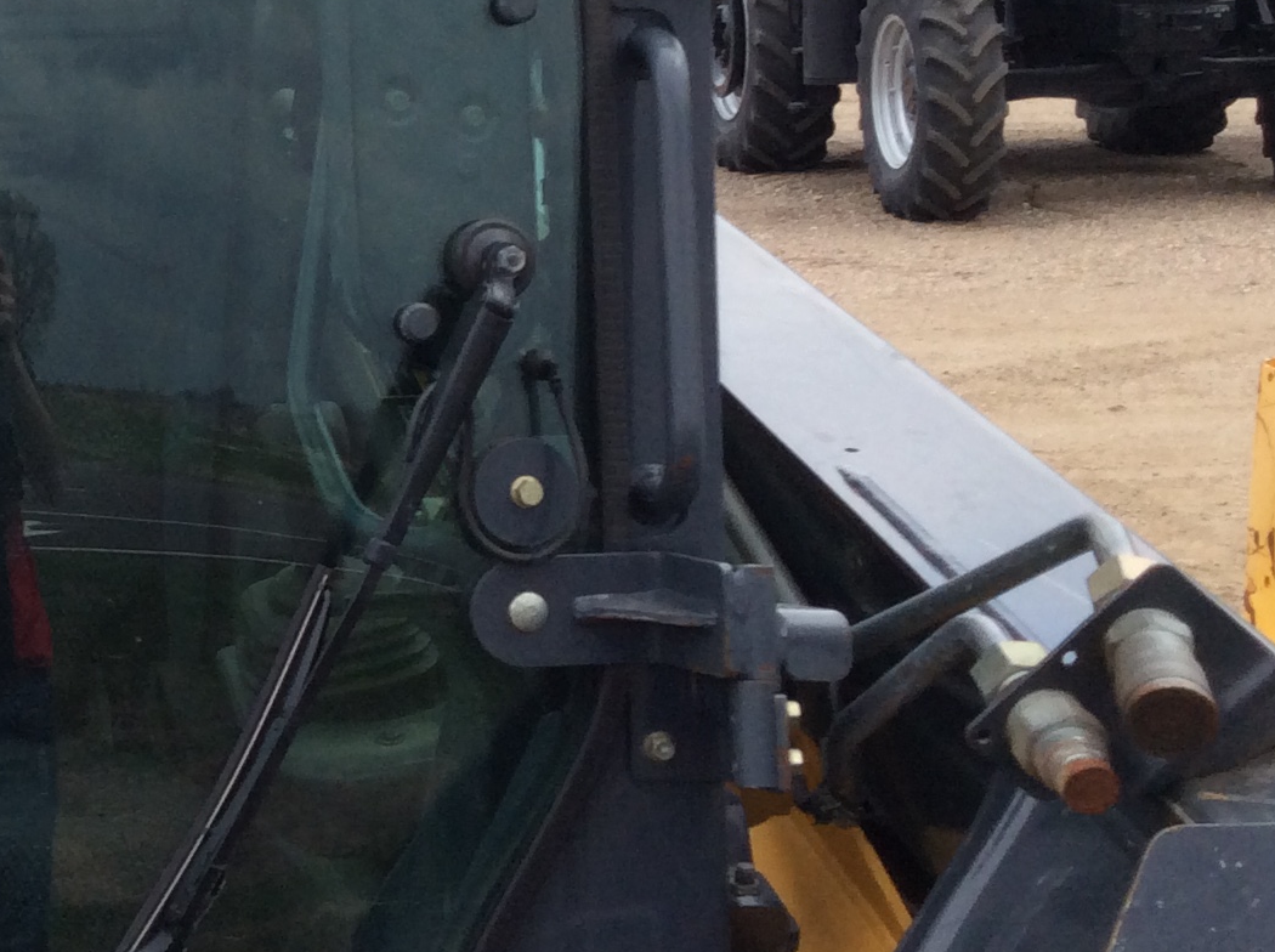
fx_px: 2905
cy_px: 307
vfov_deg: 18.6
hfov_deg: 23.2
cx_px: -144
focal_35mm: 79
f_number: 2.4
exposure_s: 1/643
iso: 32
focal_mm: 3.3
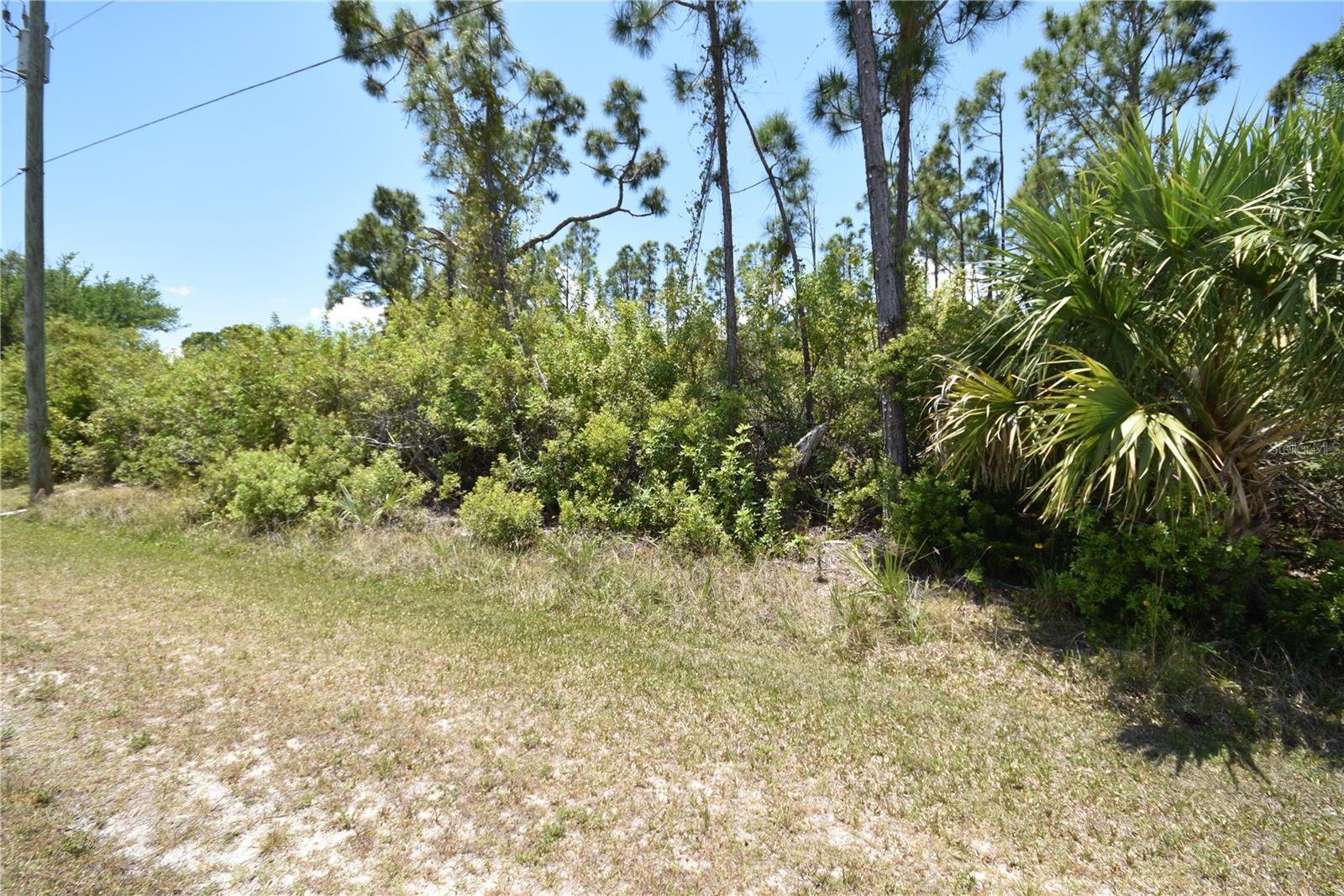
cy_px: 448
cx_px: 672
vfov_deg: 77.3
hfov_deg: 100.4
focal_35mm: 15
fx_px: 560
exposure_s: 1/400
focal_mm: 10
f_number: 7.1
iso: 200
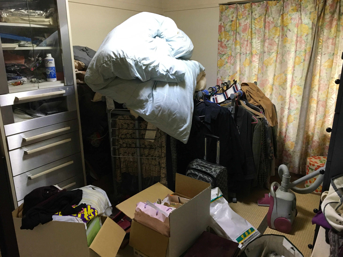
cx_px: 172
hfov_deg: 61.7
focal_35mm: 29
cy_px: 128
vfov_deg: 48.2
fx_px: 287
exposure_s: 1/30
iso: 160
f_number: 2.2
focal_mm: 4.15
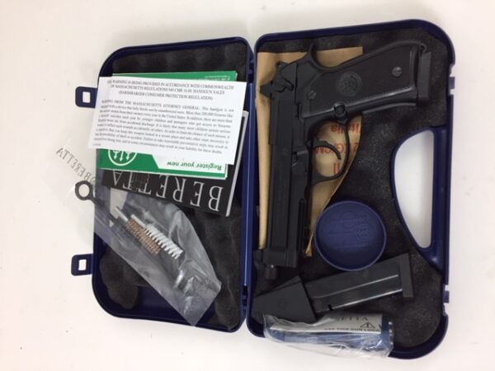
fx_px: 415
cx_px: 248
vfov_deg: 48.2
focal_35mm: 29
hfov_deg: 61.7
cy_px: 186
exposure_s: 1/30
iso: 50
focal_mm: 4.15
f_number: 2.2
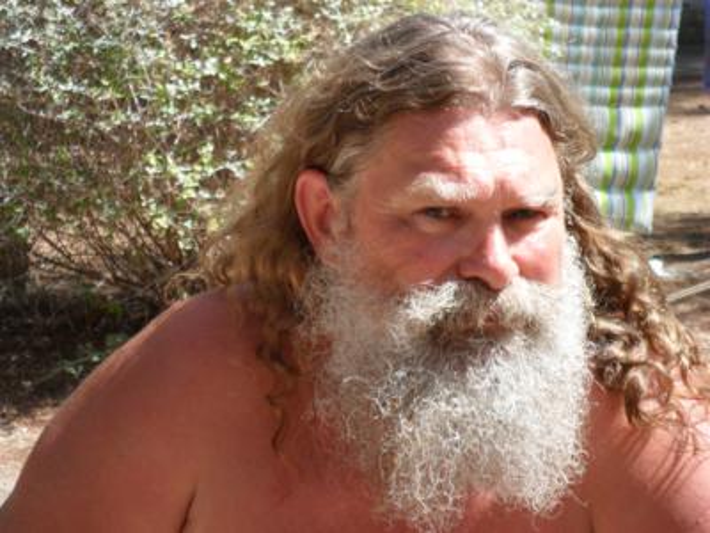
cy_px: 266
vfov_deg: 13.7
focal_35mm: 108
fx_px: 2215
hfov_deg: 18.2
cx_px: 355
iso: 100
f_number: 5
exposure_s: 1/180
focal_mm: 19.6
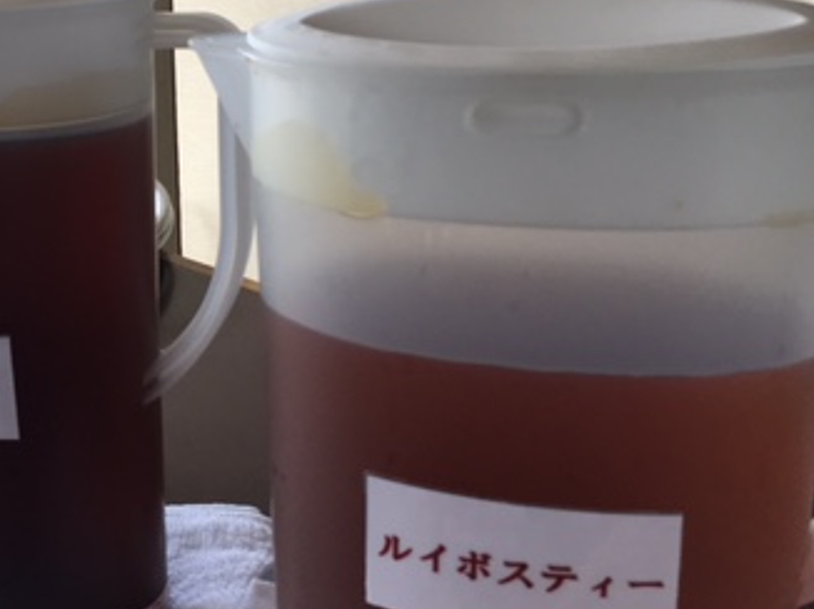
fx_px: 1339
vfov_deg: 25.5
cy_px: 217
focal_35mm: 57
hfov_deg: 31.9
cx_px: 55
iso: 40
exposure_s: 1/120
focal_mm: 4.15
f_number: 2.2
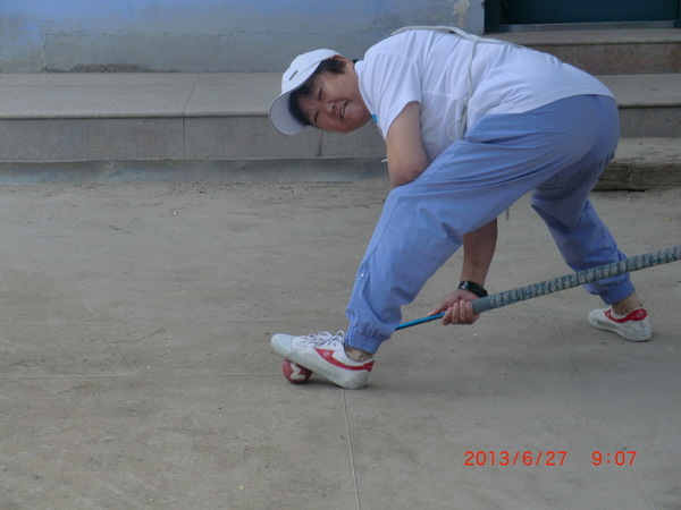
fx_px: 1751
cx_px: 340
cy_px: 255
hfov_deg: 22.0
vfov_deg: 16.6
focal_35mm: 89
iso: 80
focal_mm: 16
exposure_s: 1/60
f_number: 4.8
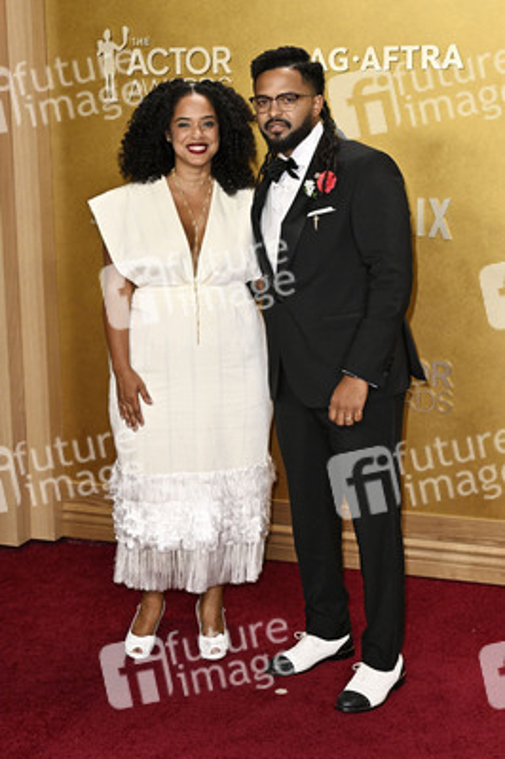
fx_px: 1159
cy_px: 380
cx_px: 252
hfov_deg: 24.6
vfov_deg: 36.3
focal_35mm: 55
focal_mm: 55
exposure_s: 1/320
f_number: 5.6
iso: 2500
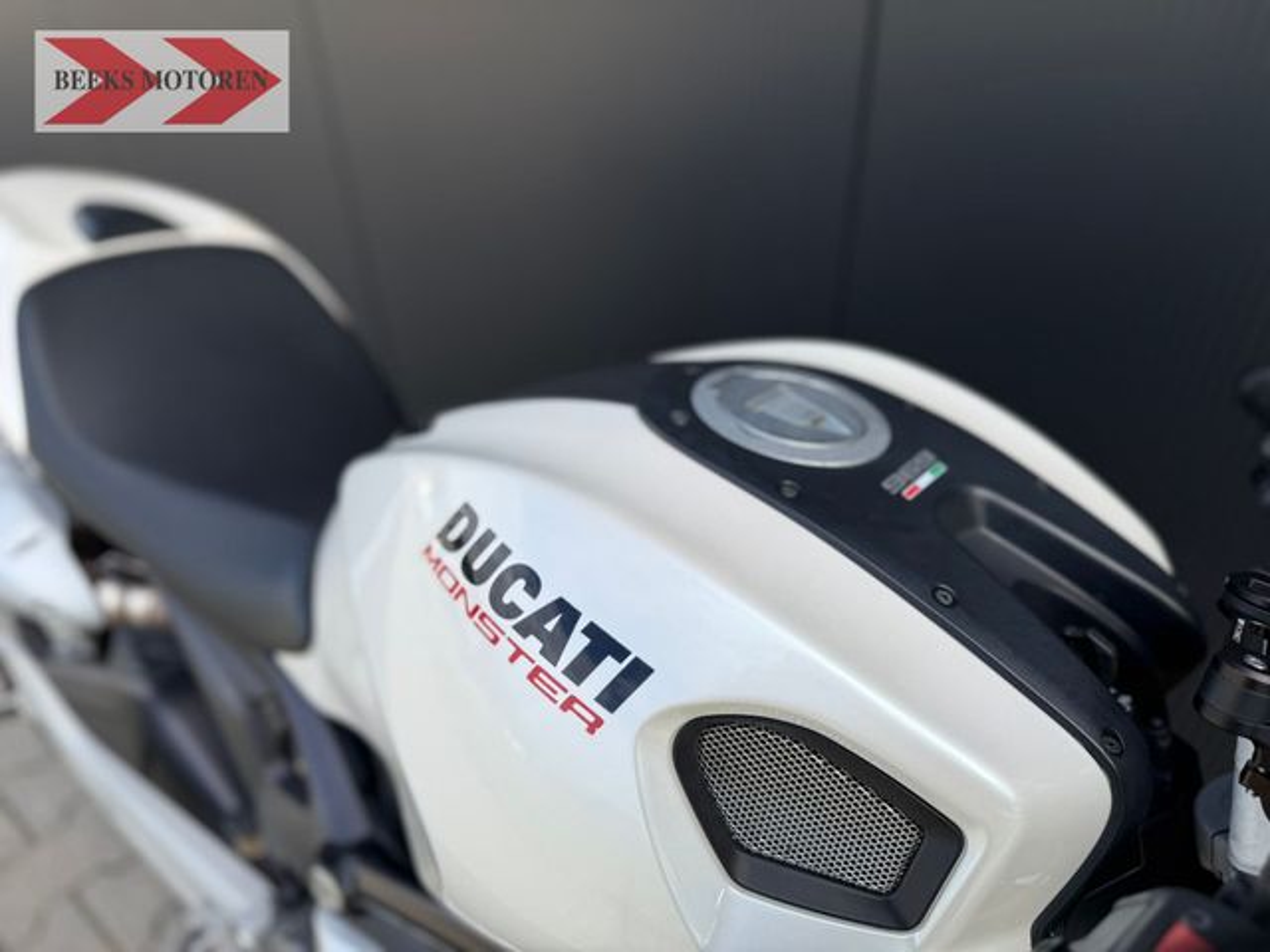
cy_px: 476
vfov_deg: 56.8
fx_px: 881
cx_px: 635
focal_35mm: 24
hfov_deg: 71.6
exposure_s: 1/2110
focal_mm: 6.76
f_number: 1.78
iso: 80
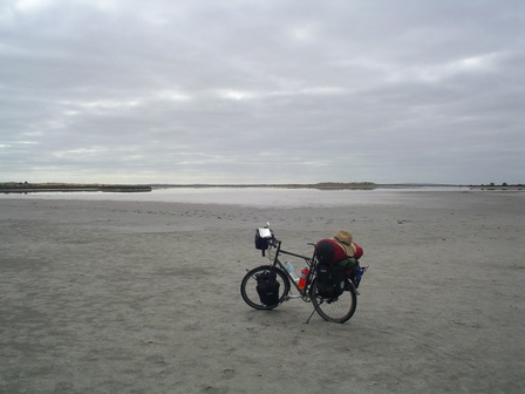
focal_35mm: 37
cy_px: 197
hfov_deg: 50.1
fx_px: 561
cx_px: 262
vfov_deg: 38.7
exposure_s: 1/200
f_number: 6.9
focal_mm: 5.7
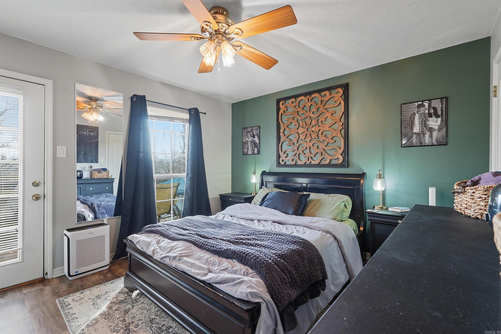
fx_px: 223
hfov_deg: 96.7
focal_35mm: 16
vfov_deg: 73.8
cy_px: 167
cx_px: 250
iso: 250
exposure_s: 1/30
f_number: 9
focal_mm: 16
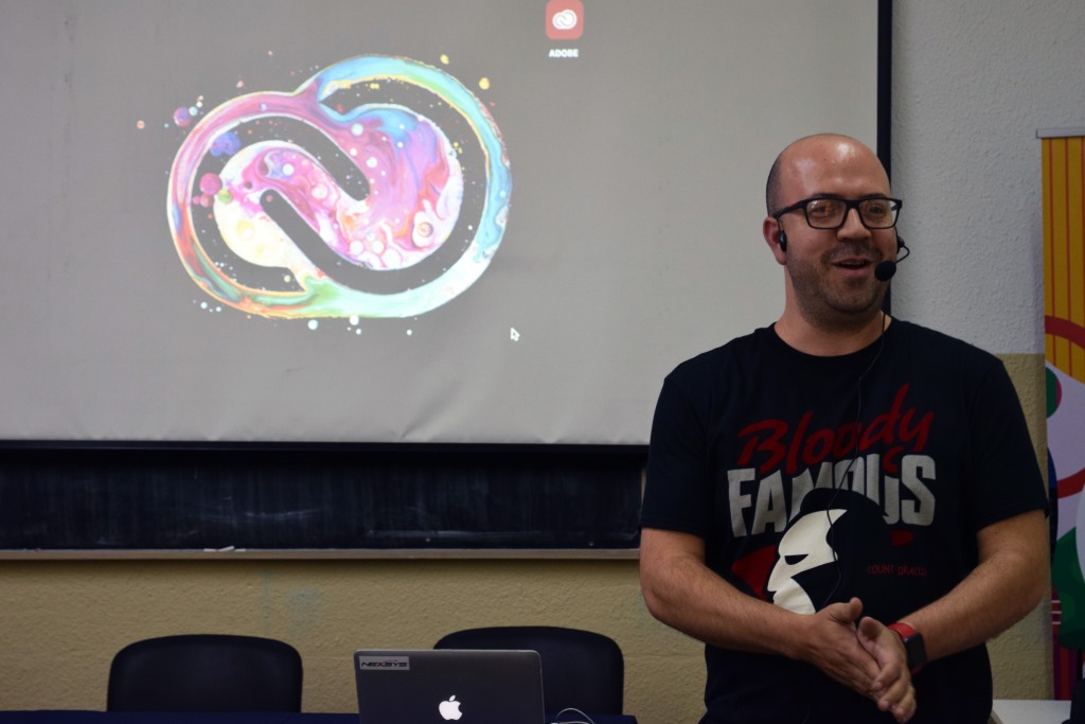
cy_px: 362
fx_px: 2261
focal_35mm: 75
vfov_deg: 18.2
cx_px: 542
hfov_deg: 27.0
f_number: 5.6
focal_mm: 50
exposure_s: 1/60
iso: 800
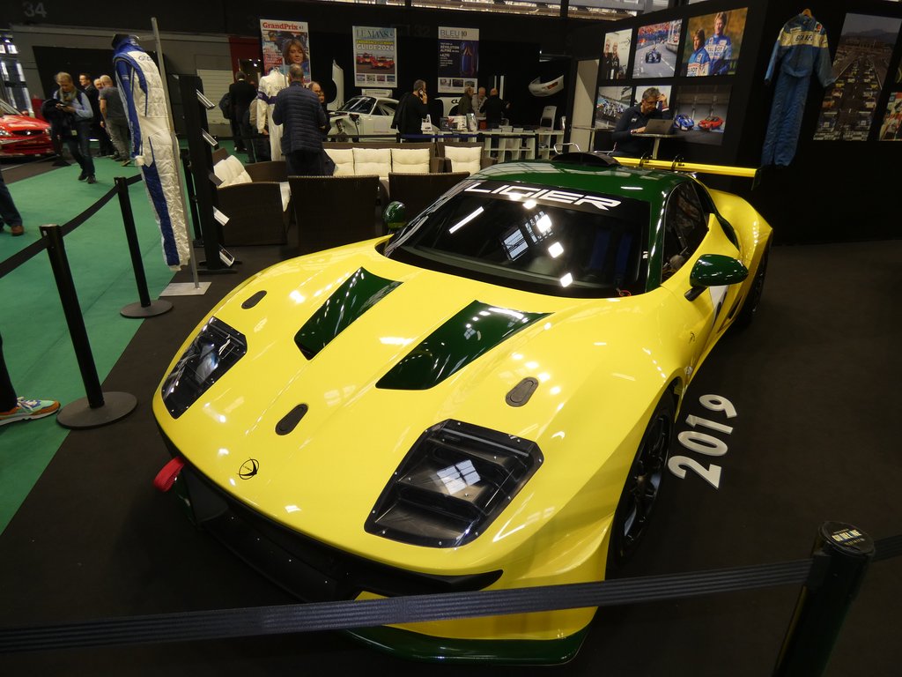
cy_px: 338
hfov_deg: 81.7
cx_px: 451
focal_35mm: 20
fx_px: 521
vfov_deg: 66.0
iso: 100
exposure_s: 1/60
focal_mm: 3.6
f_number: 2.8
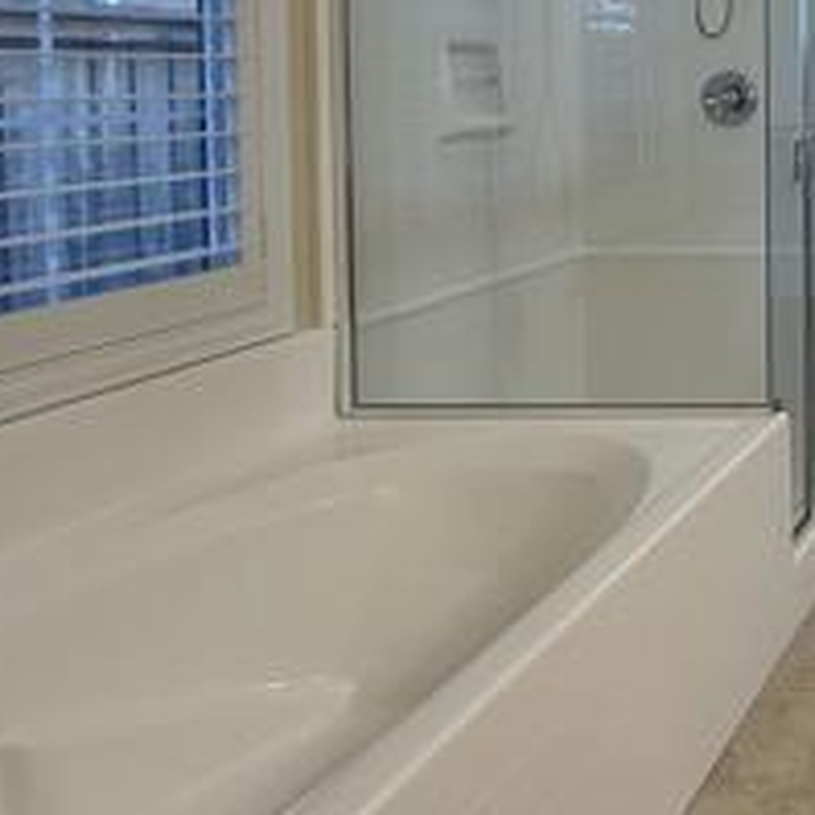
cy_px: 99
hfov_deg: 29.6
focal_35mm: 40
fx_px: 1065
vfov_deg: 39.2
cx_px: 1157
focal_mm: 2.22
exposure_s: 1/120
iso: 125
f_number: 2.2
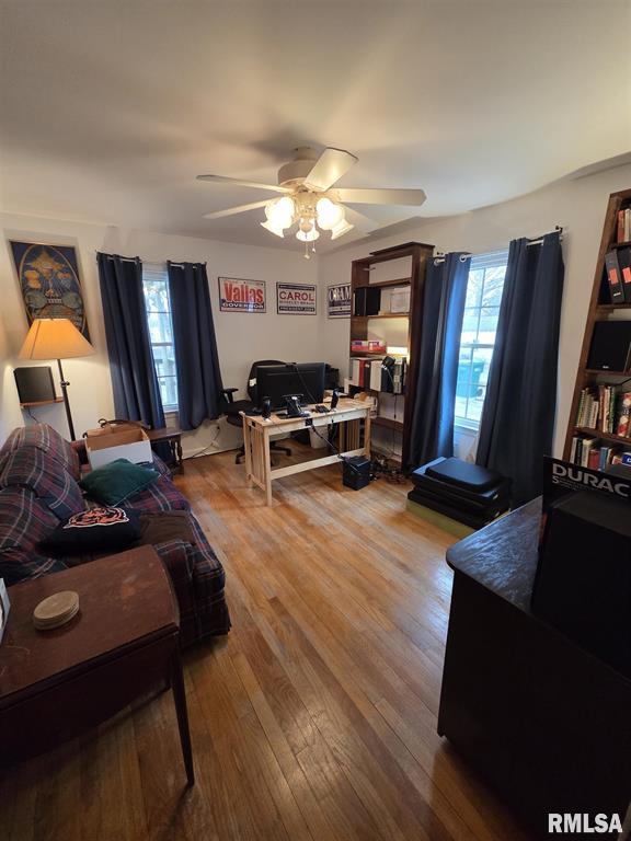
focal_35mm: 13
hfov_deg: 89.9
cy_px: 420
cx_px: 316
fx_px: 316
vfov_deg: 106.2
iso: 320
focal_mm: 2.2
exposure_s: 1/60
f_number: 2.2
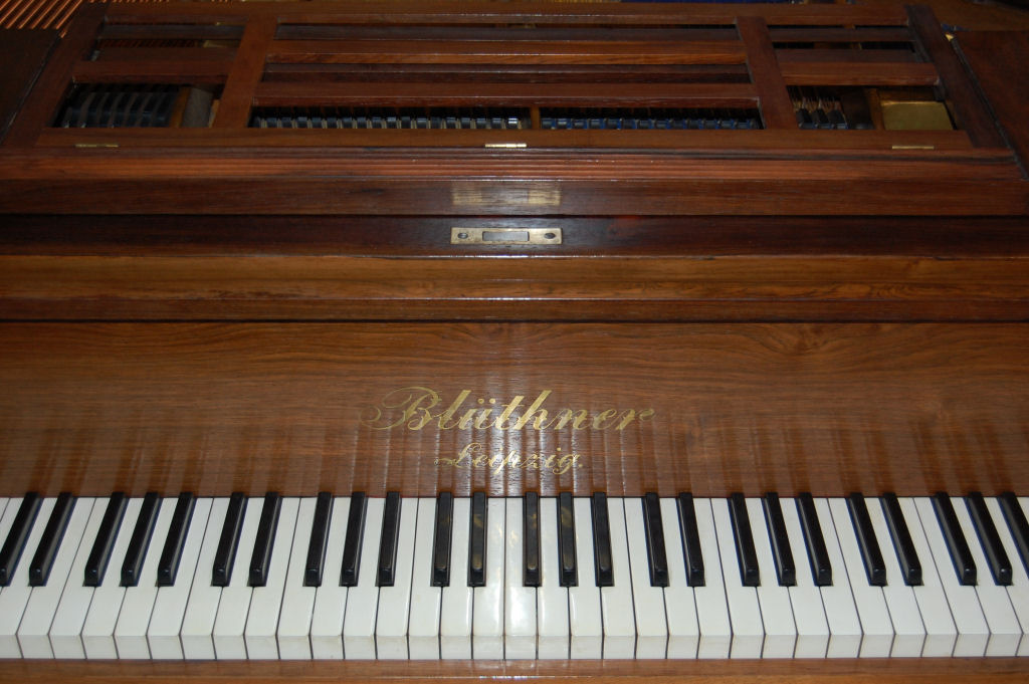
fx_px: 1457
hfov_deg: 38.9
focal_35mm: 51
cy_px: 342
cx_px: 514
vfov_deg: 26.4
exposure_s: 1/60
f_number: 4.5
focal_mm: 34
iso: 400
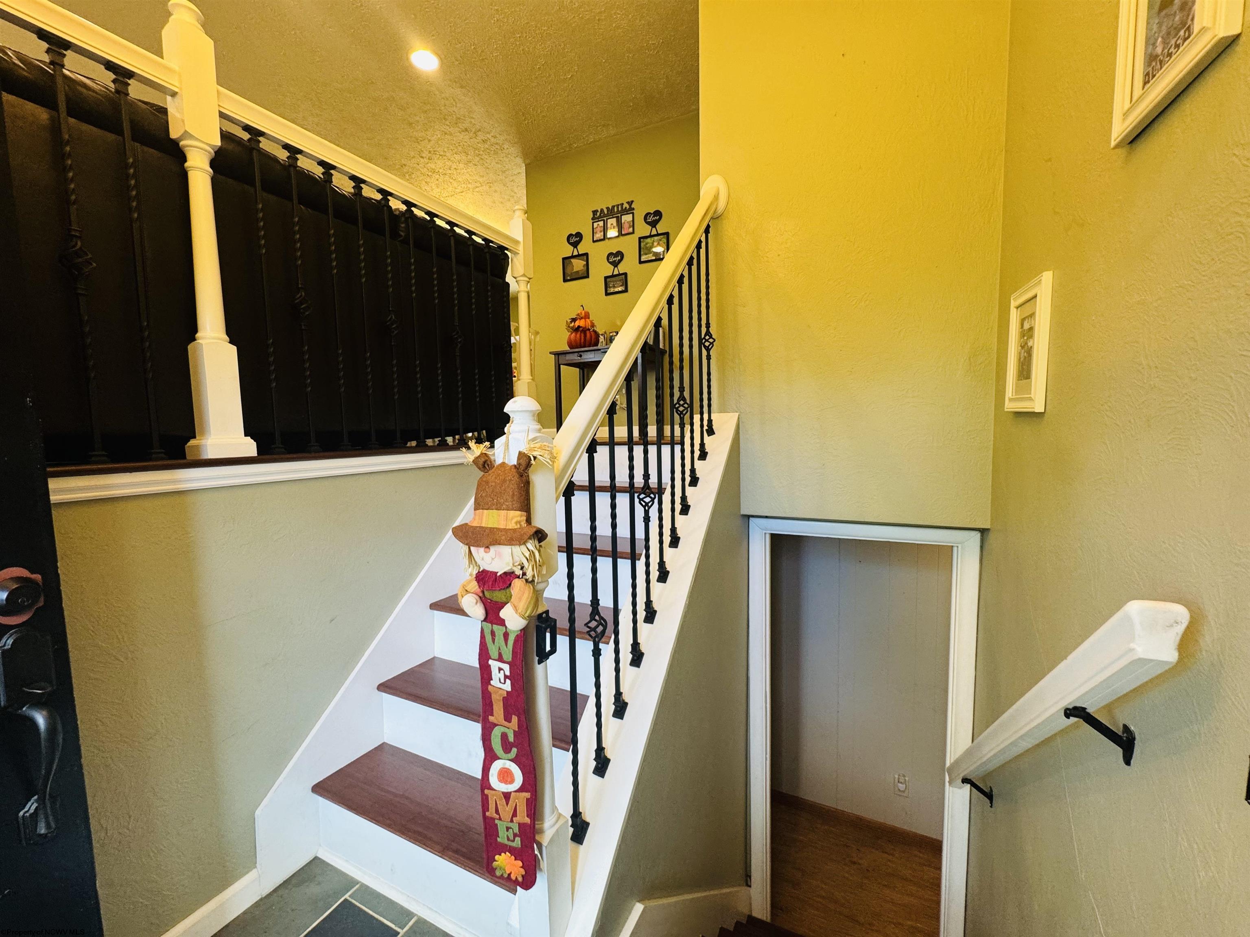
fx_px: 506
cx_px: 625
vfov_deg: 85.7
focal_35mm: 14
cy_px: 468
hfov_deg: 102.1
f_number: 2.2
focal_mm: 2.22
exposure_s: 1/60
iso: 160
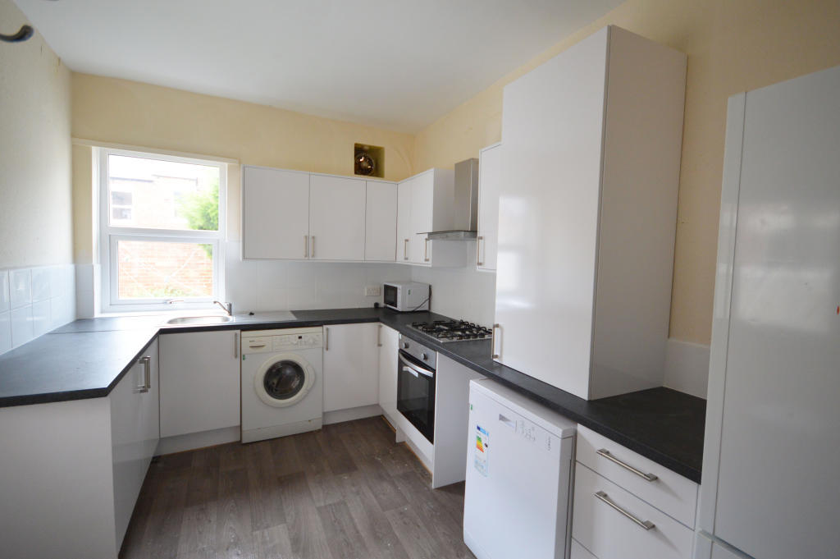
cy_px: 280
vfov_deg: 72.0
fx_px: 385
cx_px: 420
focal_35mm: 16
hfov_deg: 95.0
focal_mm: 11
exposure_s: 1/60
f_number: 4.2
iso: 720
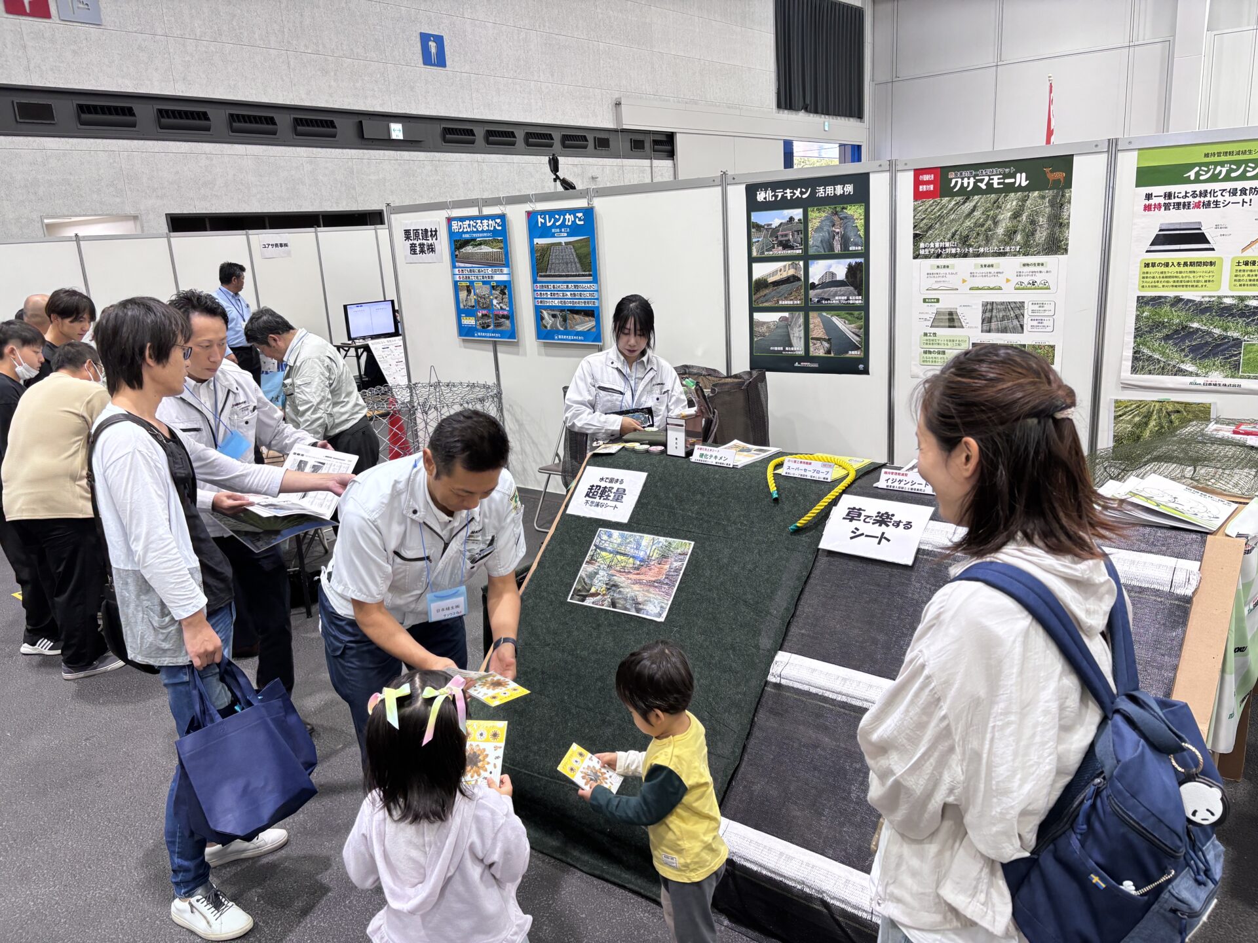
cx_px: 629
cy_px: 472
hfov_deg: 67.3
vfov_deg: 53.1
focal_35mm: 26
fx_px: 945
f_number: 1.6
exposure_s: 1/75
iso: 80
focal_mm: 5.96
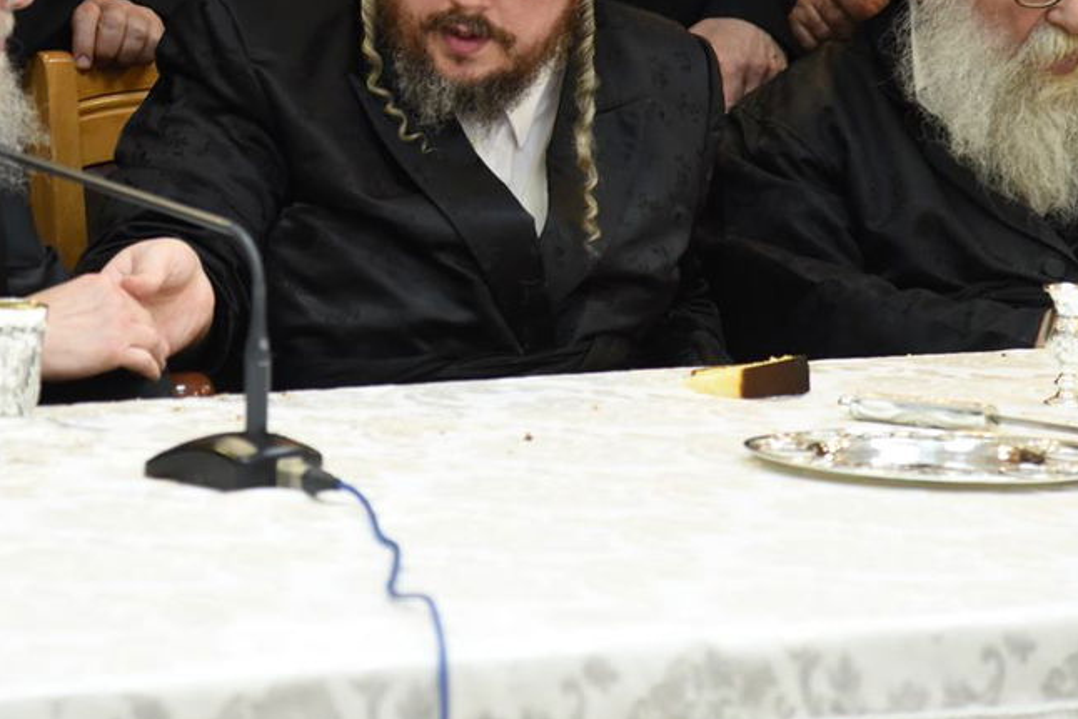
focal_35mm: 260
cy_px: -42
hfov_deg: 7.9
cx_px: 284
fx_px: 7787
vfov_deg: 5.3
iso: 1600
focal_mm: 120
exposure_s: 1/100
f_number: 4
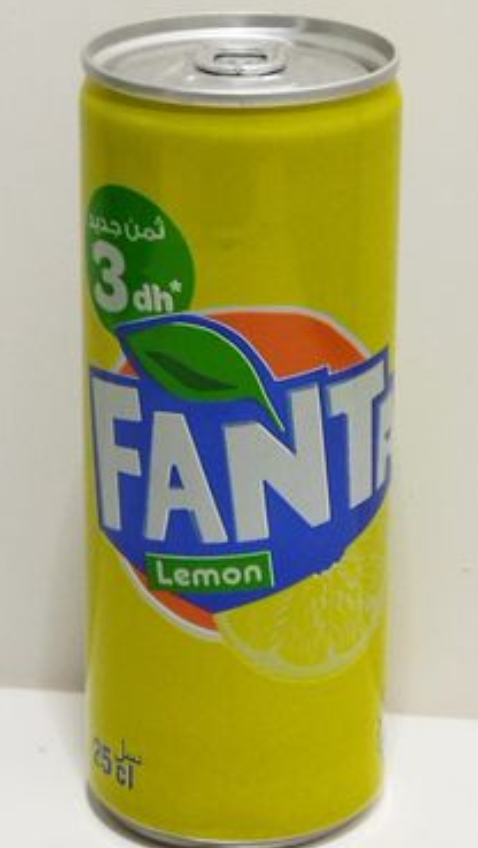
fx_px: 765
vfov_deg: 58.0
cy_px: 419
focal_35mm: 34
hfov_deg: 34.7
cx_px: 218
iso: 107
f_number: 1.79
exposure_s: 1/100
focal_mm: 4.71
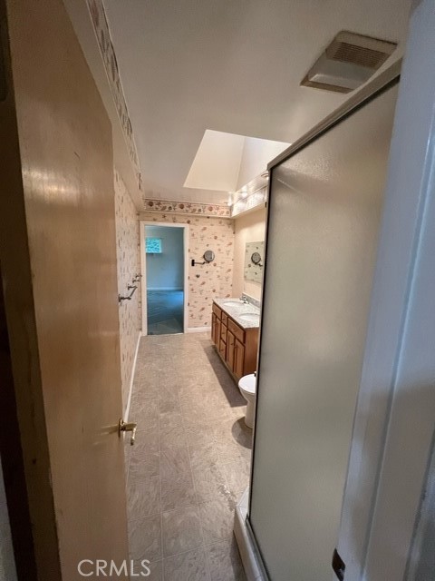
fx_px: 218
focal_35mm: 13
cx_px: 218
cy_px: 290
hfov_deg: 89.9
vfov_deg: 106.2
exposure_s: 1/60
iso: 250
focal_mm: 1.57
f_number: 1.8
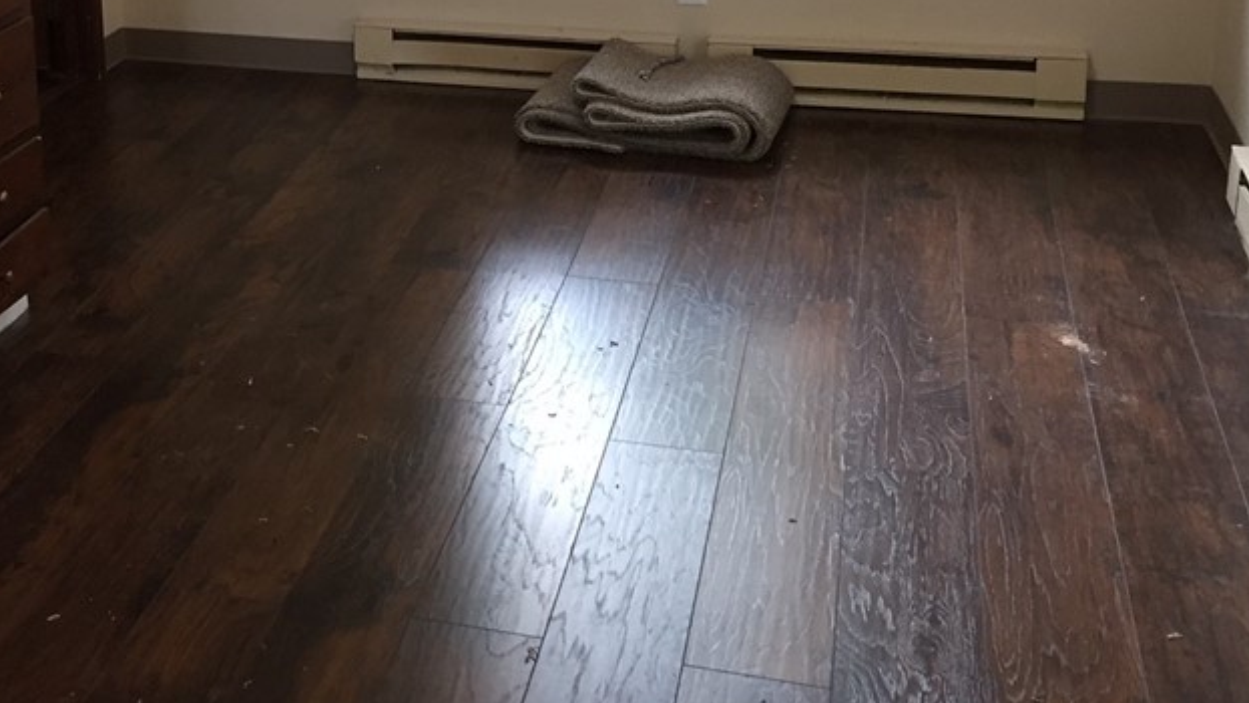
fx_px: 1722
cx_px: 239
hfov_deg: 38.3
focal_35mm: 52
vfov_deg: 22.3
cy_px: 16
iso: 160
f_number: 2.2
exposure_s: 1/33
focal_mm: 4.15
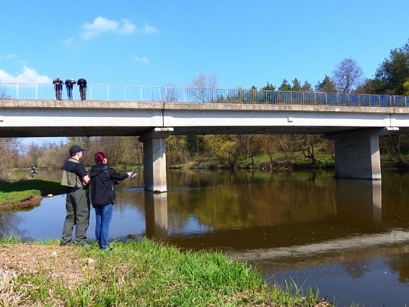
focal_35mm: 29
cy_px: 154
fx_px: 343
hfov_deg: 61.7
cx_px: 204
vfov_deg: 48.2
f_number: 4
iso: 100
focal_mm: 5.2
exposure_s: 1/400
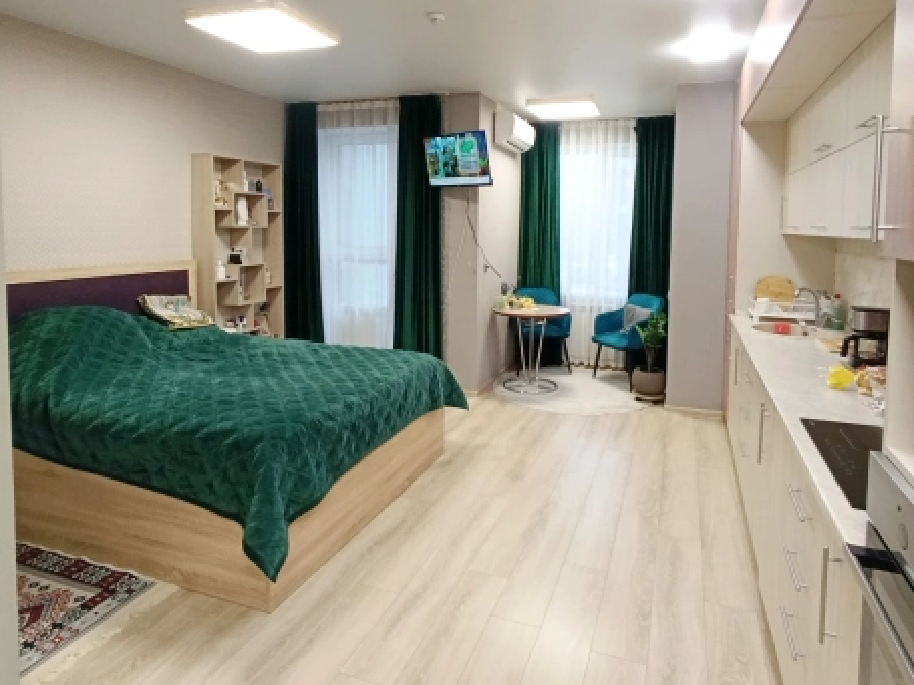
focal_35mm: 22
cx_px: 485
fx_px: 581
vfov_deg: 60.2
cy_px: 256
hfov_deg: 76.3
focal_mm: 1.65
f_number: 2.2
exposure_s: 1/50
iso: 320
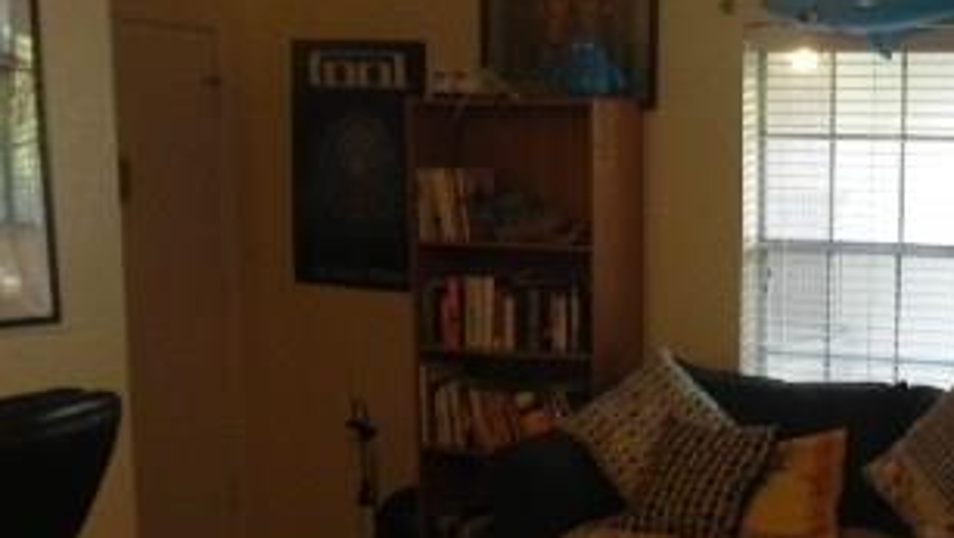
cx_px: 917
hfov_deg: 33.0
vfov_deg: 20.2
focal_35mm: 59
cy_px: 417
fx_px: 1493
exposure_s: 1/30
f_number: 2.8
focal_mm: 4.6
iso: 373
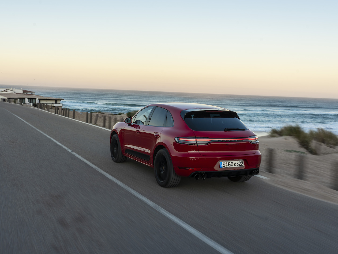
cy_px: 119
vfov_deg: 37.7
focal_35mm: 38
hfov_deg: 48.8
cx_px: 147
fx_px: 371
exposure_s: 1/25
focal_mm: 30
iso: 160
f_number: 11
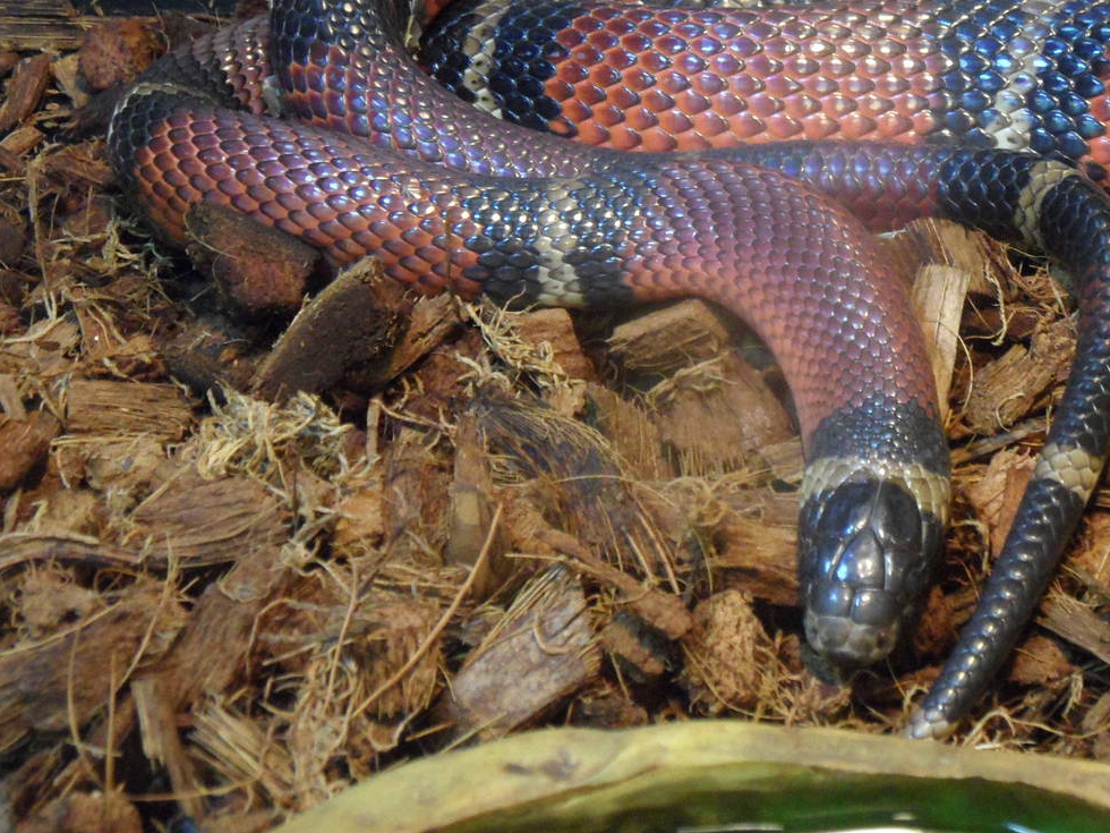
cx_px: 819
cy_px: 254
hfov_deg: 19.9
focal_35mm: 98
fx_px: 3142
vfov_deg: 15.1
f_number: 4
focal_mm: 10.3
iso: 400
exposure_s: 1/8
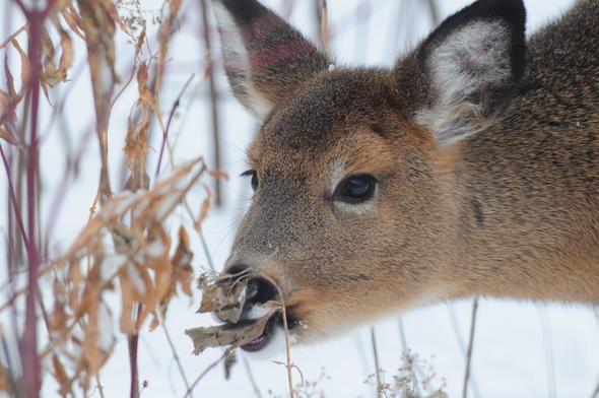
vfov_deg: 3.0
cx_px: 300
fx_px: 7479
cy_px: 199
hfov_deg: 4.6
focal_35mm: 450
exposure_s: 1/500
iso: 640
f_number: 6.3
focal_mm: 300
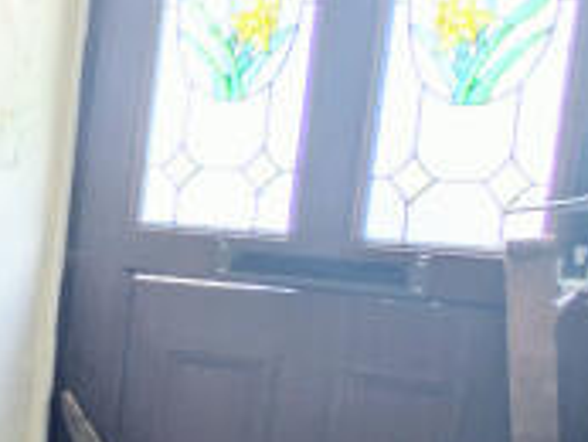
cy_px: 274
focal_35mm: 71
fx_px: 1207
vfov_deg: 20.7
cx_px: -693
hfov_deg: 16.8
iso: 53
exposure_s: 1/36.2
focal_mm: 2.23
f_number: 1.95
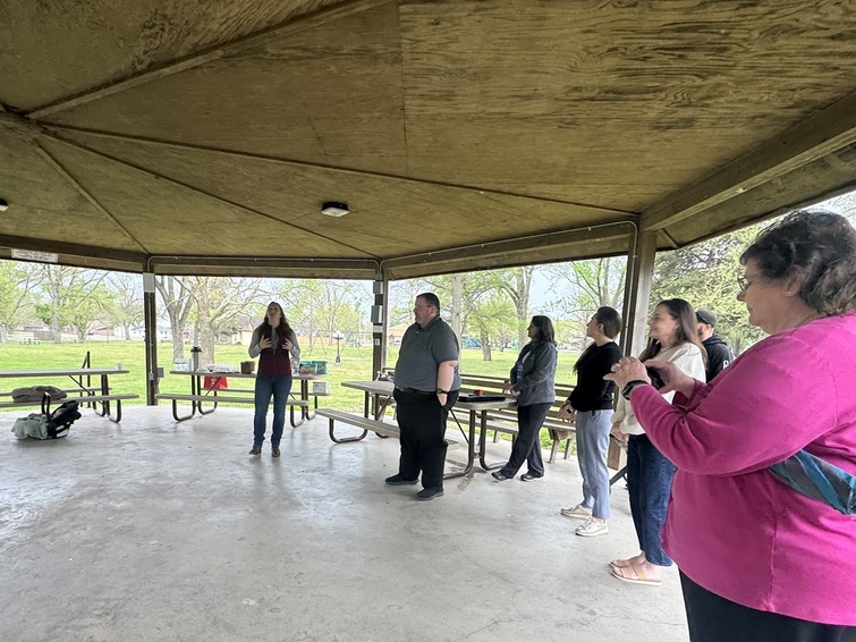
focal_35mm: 19
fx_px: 470
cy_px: 399
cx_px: 382
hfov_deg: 84.4
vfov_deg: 67.7
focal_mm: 2.22
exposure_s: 1/99
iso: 40
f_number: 2.2
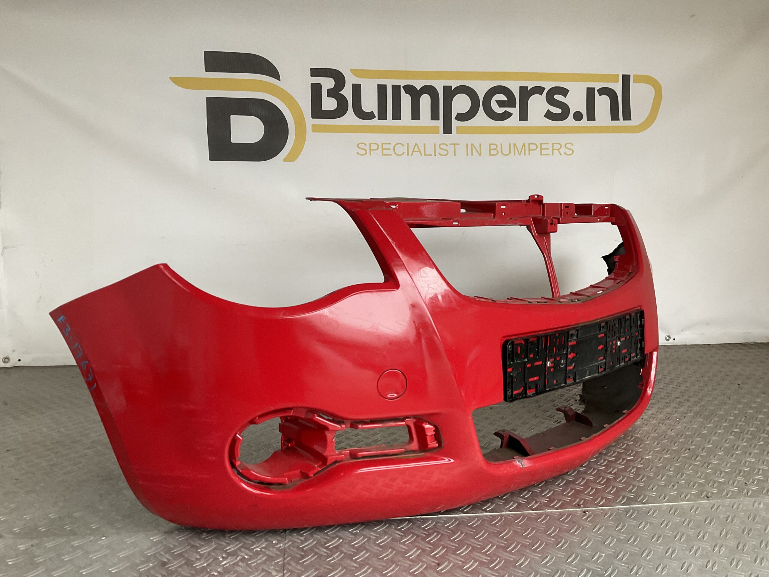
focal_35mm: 29
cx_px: 384
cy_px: 288
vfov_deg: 48.2
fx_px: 644
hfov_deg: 61.7
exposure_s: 1/50
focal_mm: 3
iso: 100
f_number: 1.8
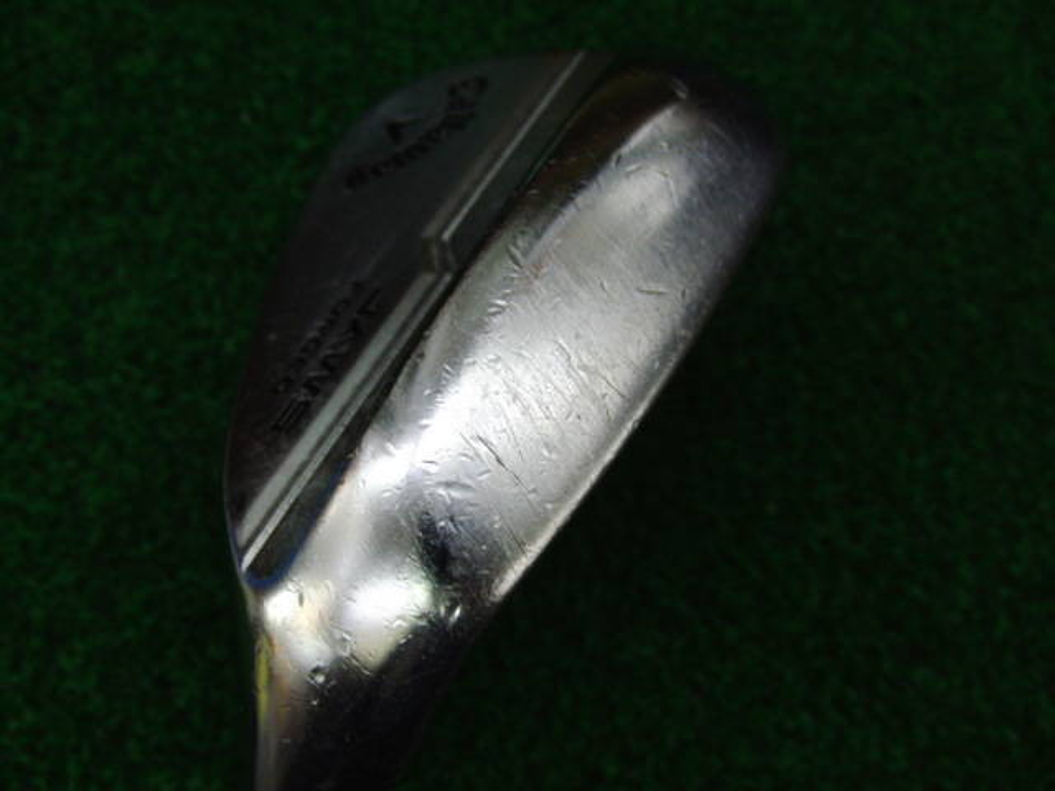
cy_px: 396
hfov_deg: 50.1
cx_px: 528
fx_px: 1128
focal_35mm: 37
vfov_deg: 38.7
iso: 160
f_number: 3.6
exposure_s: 1/80
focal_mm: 6.42
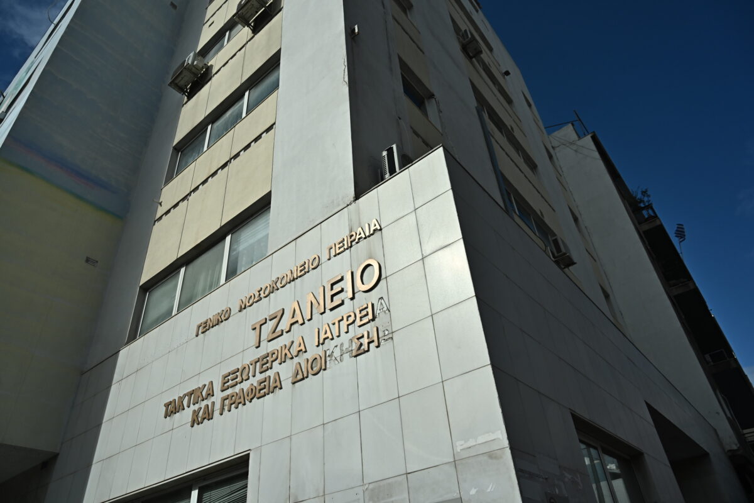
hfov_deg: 73.7
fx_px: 503
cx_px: 377
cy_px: 252
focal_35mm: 24
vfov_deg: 53.1
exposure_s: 1/10000
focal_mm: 24
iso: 500
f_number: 5
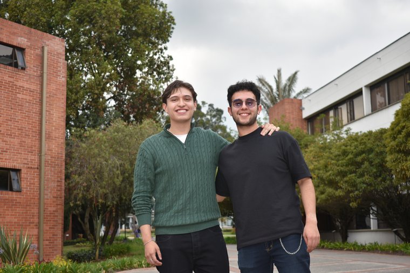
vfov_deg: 25.7
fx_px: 598
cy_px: 136
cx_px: 205
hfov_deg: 37.9
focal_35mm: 52
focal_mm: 35
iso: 100
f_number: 4.5
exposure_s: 1/250
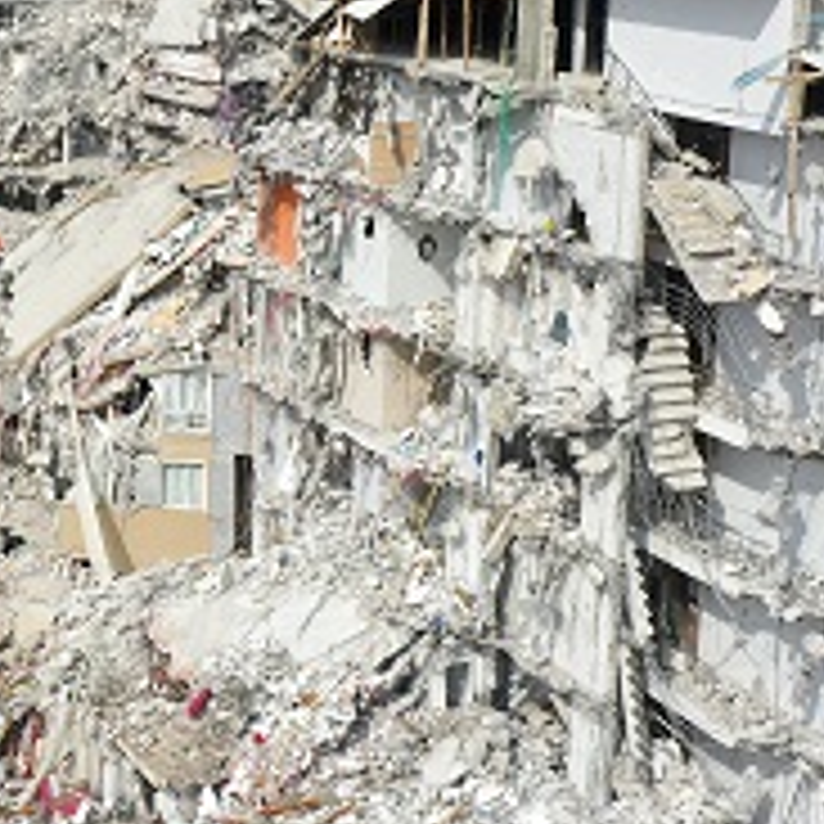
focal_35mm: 78
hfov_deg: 21.4
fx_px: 2101
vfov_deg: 22.2
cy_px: 320
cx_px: -14
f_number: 6.3
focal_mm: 10.26
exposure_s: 1/640
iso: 100
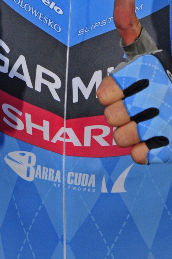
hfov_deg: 7.9
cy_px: -25
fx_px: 1250
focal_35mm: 174
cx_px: 57
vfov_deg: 11.6
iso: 400
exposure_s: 1/80
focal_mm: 48
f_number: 11
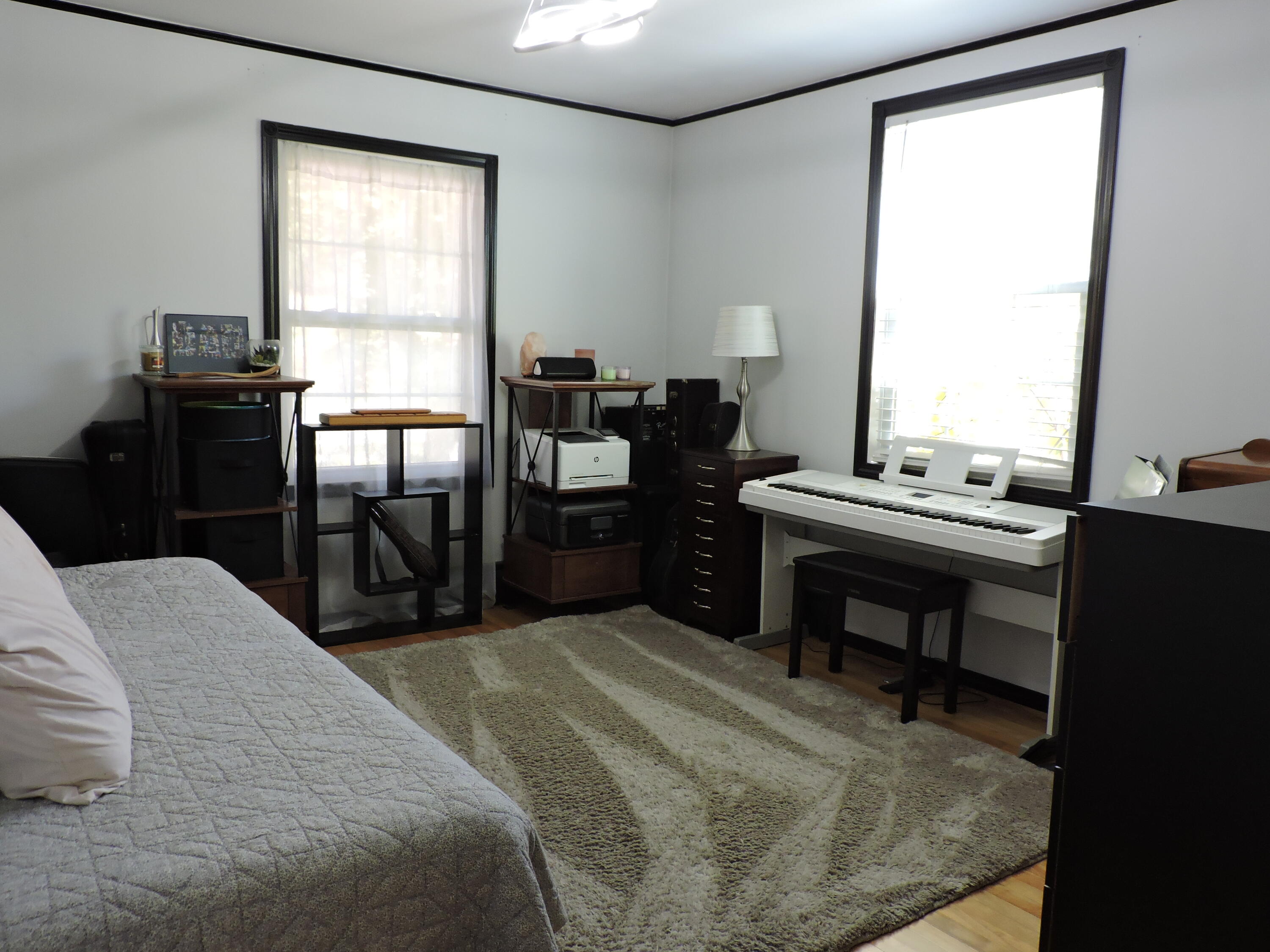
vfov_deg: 49.7
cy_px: 476
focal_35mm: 28
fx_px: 1027
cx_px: 635
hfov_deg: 63.4
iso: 320
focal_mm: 5
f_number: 3.1
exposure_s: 1/30
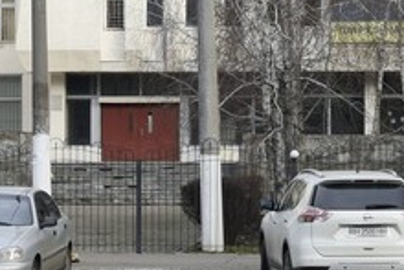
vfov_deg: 8.5
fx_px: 1763
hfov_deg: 13.1
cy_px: -148
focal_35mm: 157
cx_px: 253
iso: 100
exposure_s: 1/50
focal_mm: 18
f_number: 5.6
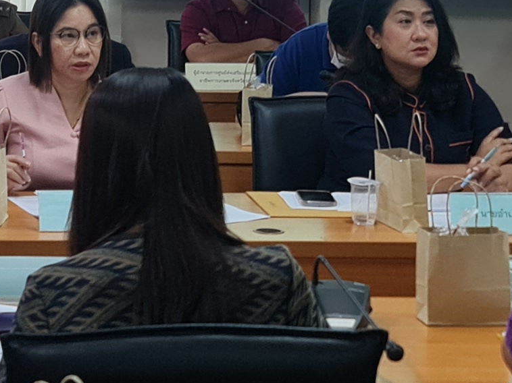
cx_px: -21
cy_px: -91
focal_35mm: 132
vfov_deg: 11.0
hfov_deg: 14.7
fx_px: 1952
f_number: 1.8
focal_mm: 7
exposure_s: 1/100
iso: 125
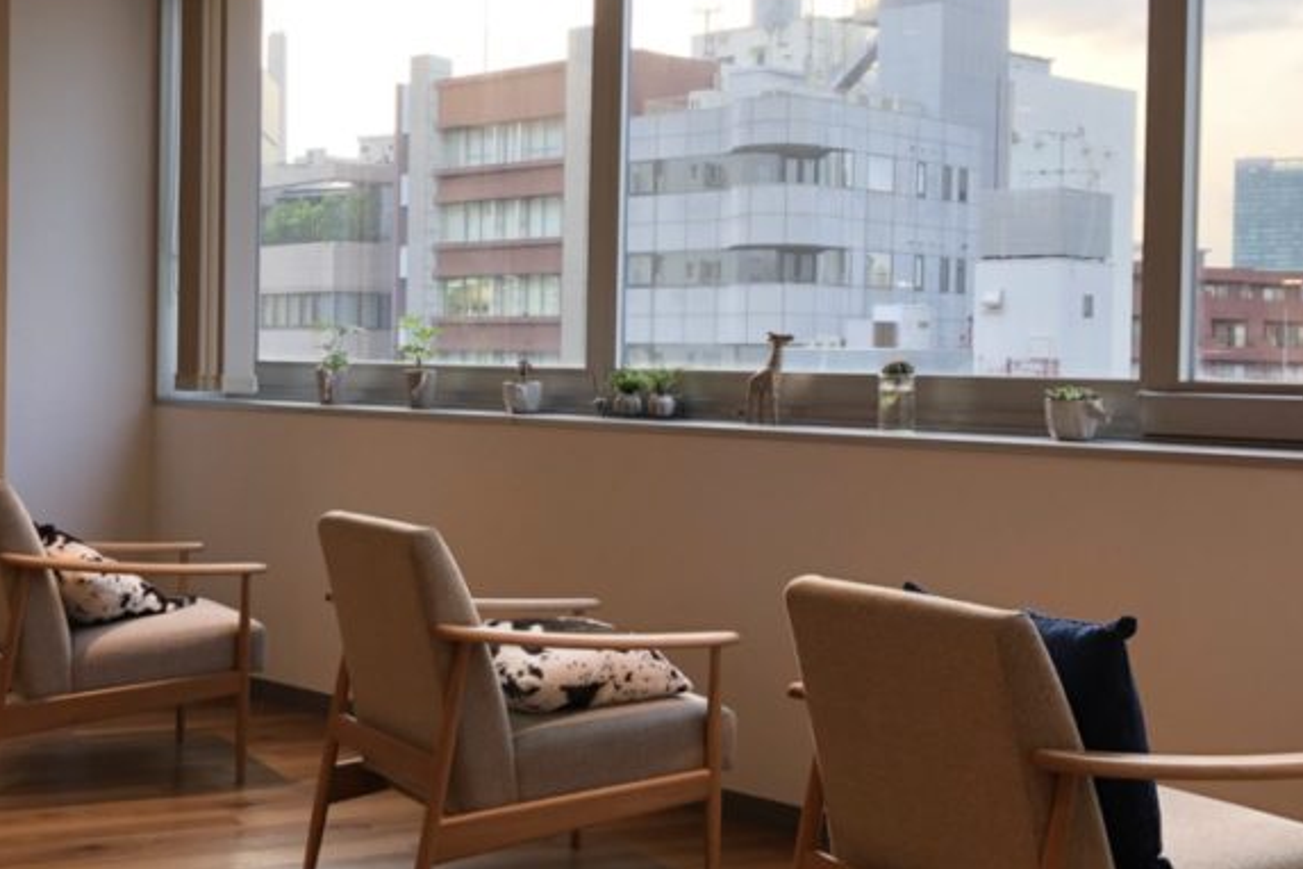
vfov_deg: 26.0
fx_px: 1882
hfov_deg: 37.8
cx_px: 430
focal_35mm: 52
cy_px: 400
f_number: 1.8
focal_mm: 4
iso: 40
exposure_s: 1/120
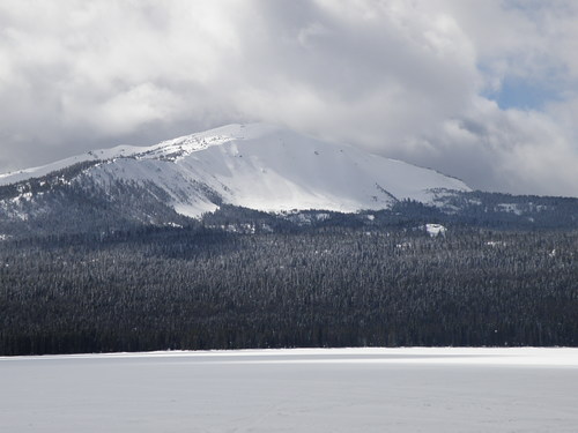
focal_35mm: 98
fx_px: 1636
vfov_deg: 15.1
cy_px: 216
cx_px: 289
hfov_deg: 20.0
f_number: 5.6
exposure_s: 1/1000
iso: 64
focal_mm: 17.48
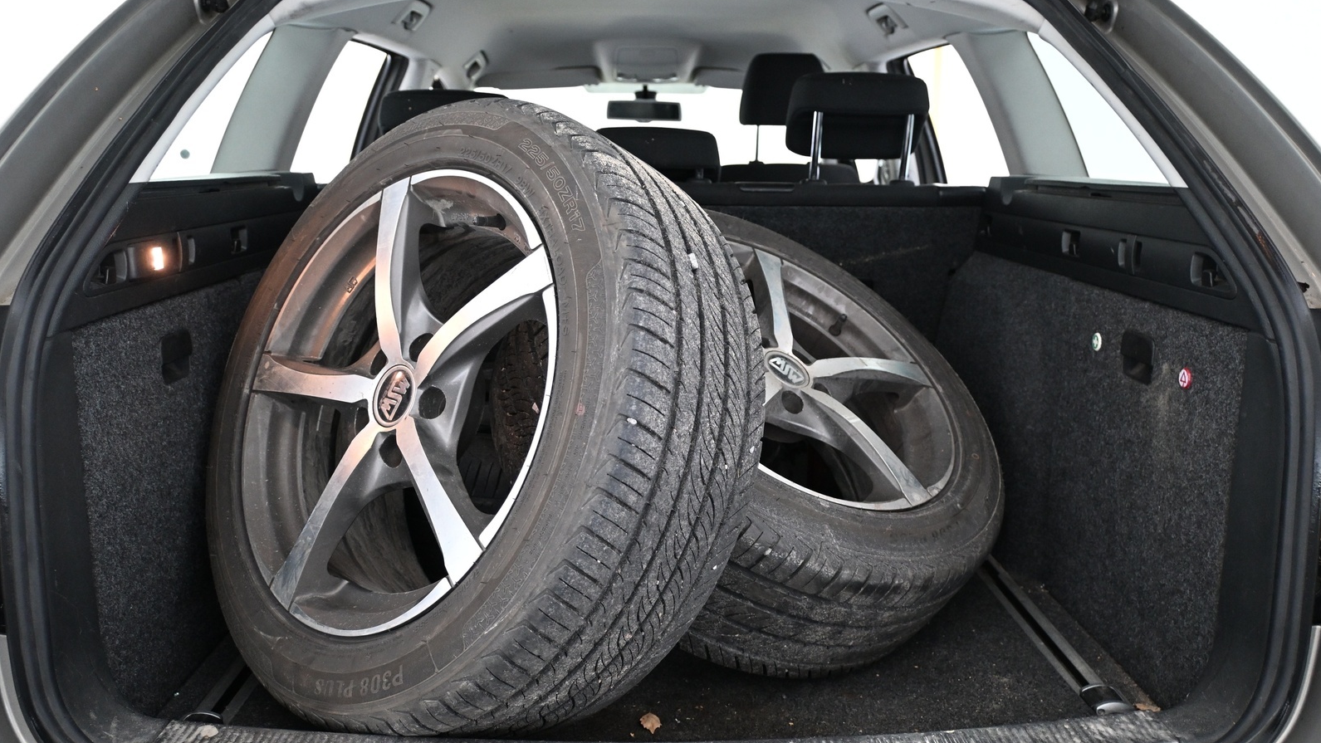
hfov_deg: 61.0
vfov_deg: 36.7
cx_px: 669
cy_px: 366
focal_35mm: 32
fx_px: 1121
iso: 1800
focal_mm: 20
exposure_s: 1/30
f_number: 3.8
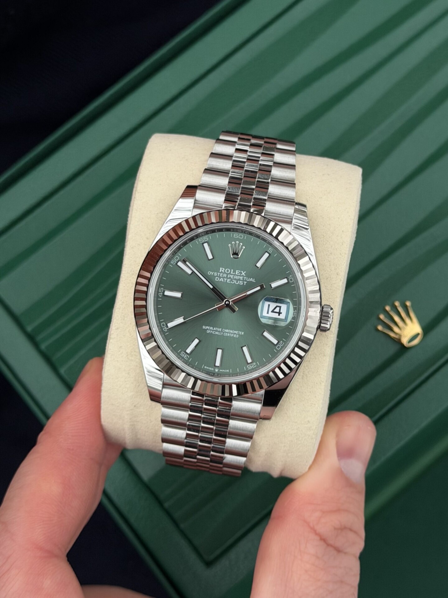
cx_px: 224
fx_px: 828
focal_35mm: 48
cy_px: 299
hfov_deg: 30.3
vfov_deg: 39.7
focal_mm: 6.76
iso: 50
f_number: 1.78
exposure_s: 1/122
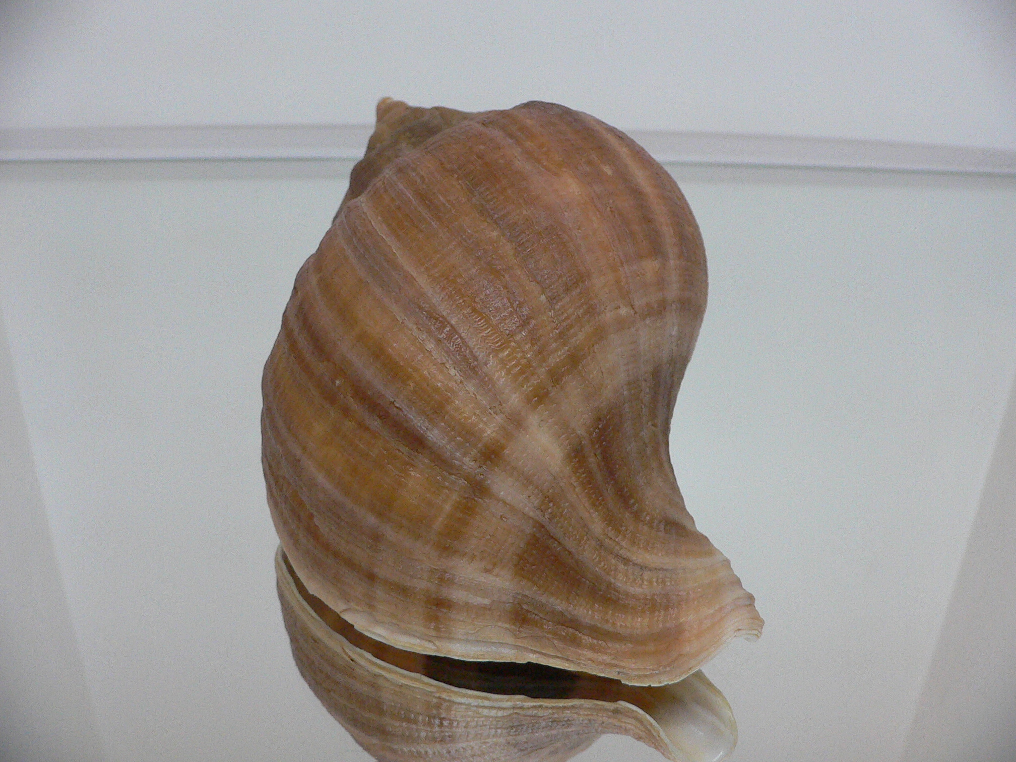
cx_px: 508
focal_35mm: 35
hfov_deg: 52.6
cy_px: 381
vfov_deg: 40.7
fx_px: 1027
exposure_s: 1/50
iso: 200
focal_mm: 4.6
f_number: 2.8
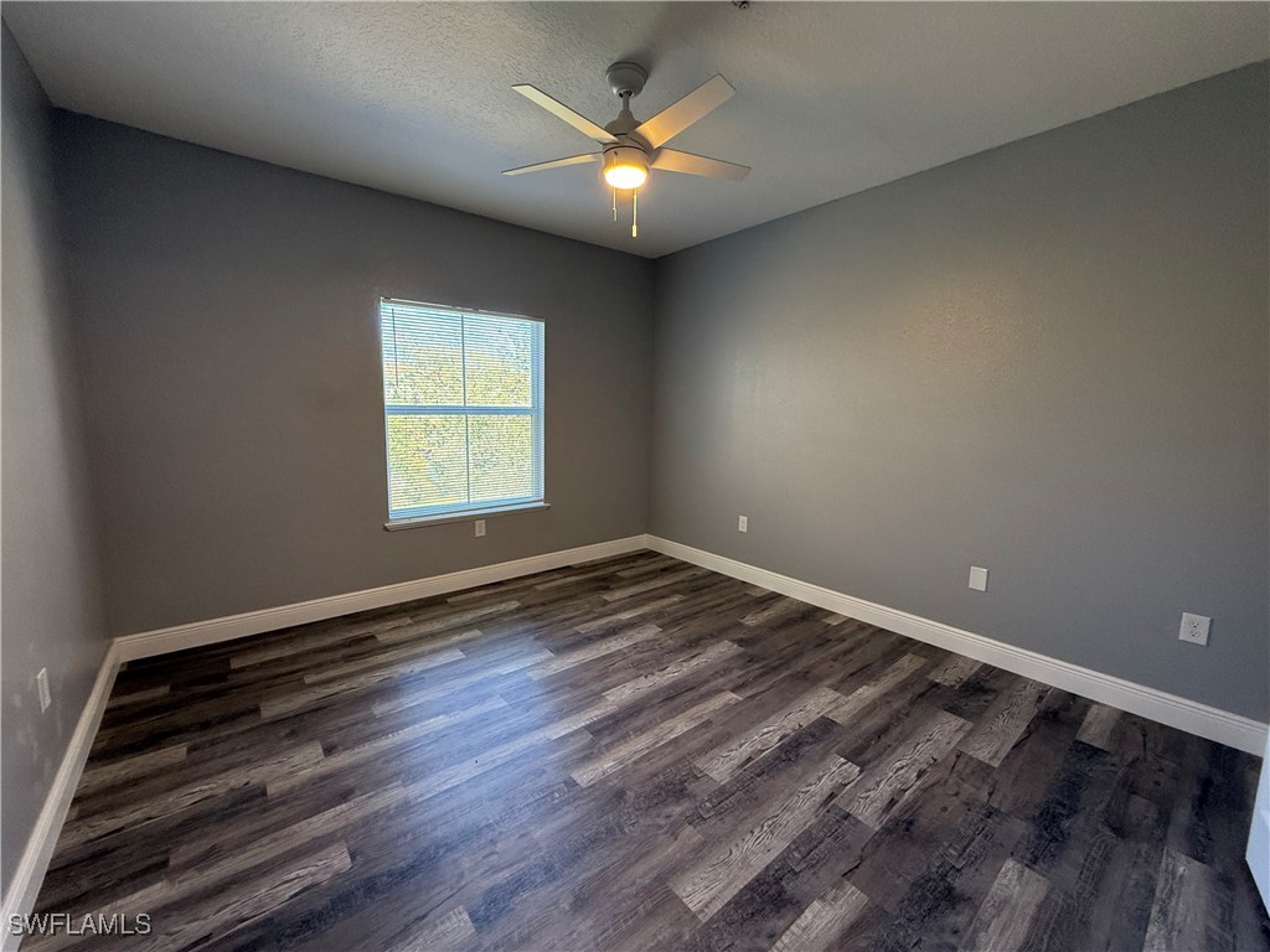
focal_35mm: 14
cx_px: 635
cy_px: 476
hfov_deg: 102.1
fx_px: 514
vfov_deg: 85.7
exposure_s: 1/120
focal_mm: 2.22
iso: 250
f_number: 2.2
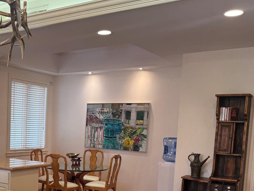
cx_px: 30
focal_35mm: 47
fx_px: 345
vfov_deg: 30.0
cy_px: 158
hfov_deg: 38.0
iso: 125
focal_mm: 6.76
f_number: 1.78
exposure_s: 1/120
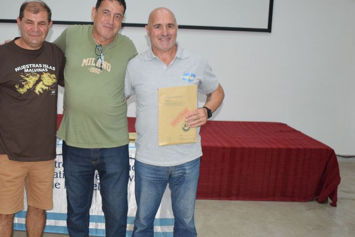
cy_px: 125
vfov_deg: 26.0
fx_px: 513
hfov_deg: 37.8
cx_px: 123
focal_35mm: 52
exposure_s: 1/80
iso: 800
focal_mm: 24
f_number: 4.5
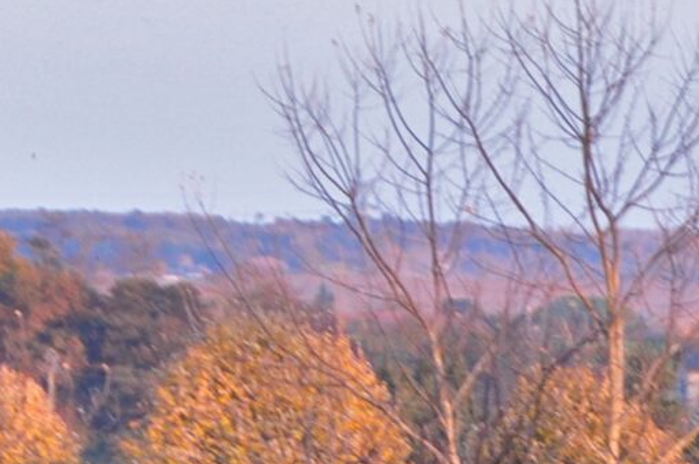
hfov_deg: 2.9
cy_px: 920
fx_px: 13894
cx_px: 1351
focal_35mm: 717
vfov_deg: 1.9
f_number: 8
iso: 500
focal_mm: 95
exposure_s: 1/45
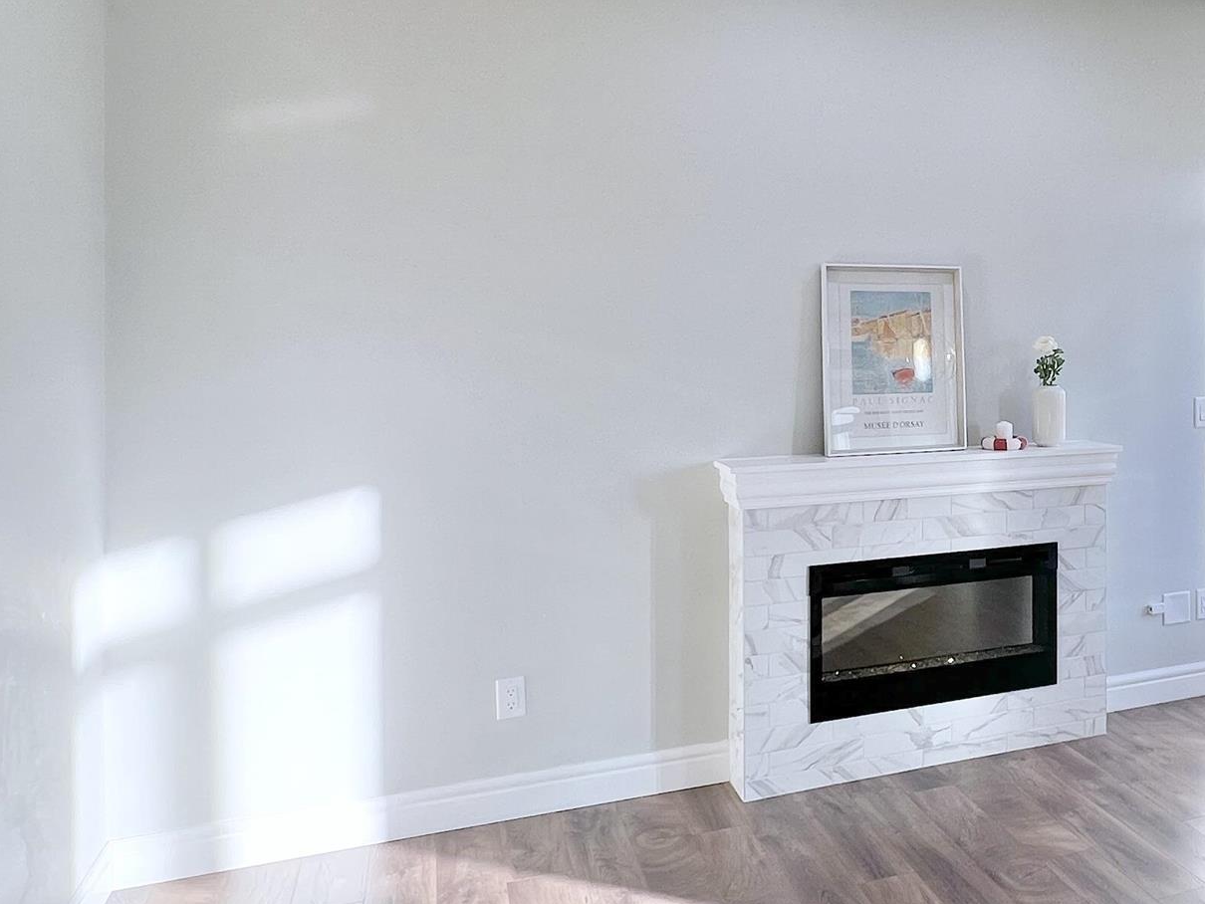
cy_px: 334
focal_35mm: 33
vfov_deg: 42.6
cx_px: 1143
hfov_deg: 47.9
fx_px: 1149
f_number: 1.8
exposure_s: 1/184
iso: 32
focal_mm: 1.57
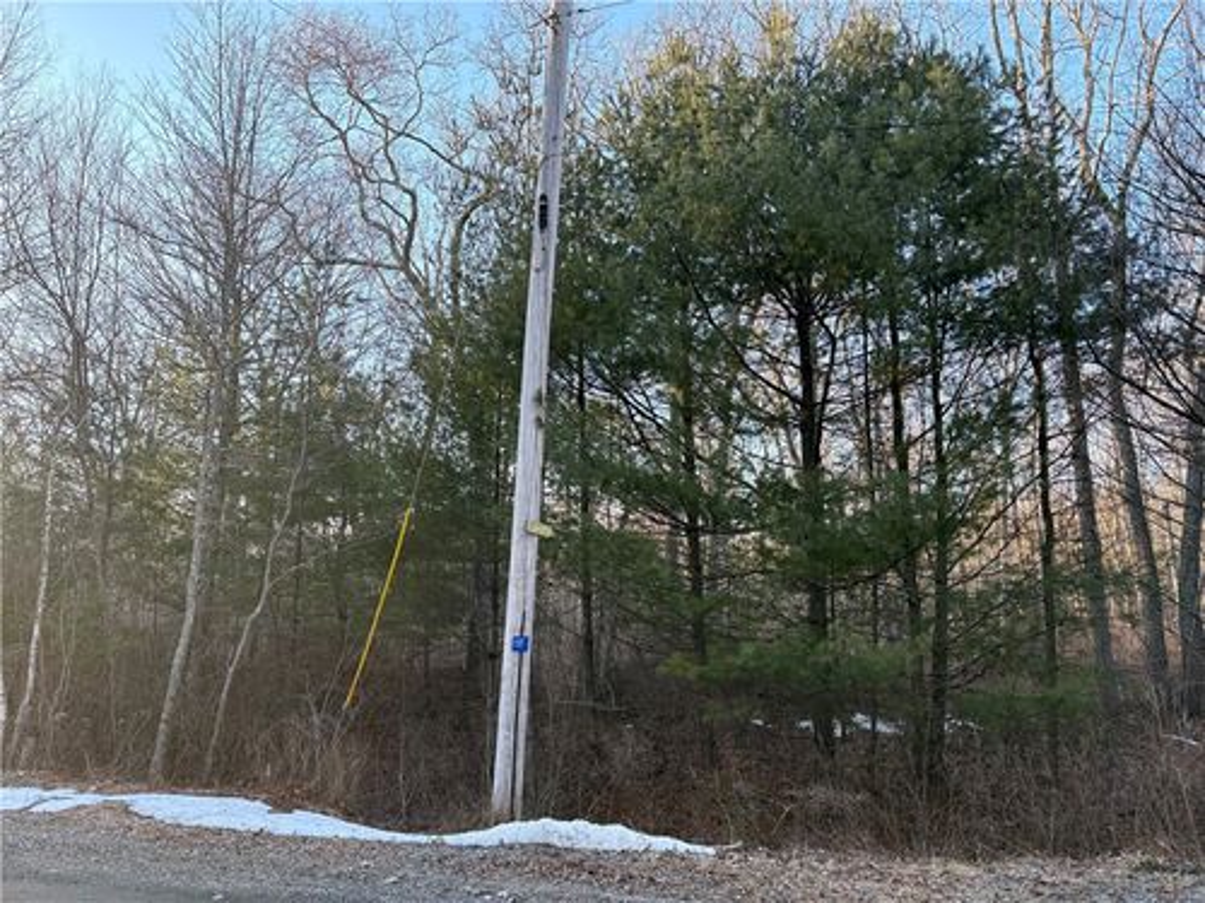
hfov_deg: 67.3
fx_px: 905
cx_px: 602
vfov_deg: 53.1
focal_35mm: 26
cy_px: 452
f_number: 1.6
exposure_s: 1/241
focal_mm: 5.96
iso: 64
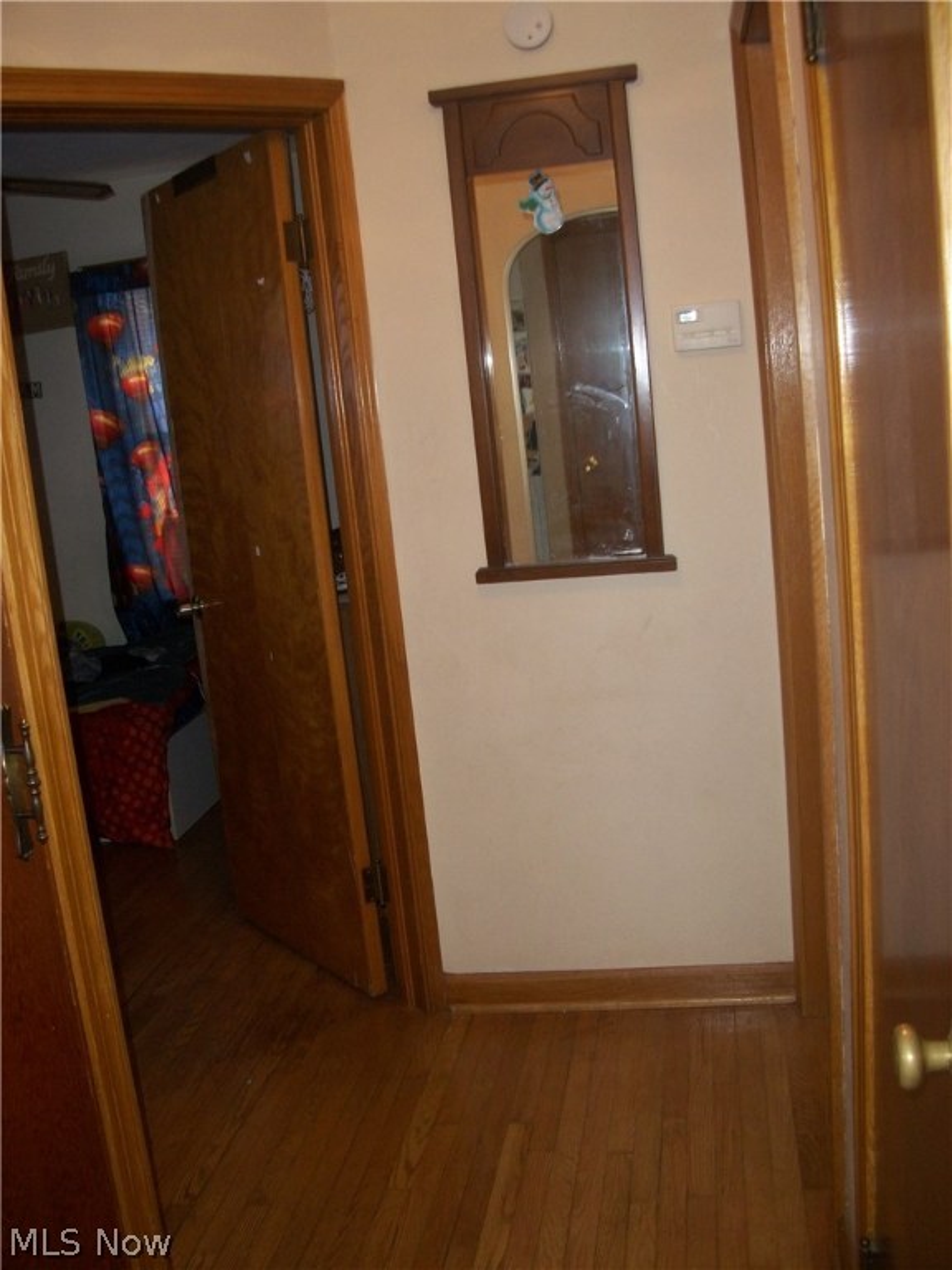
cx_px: 476
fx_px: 1283
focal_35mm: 35
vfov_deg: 52.6
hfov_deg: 40.7
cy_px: 635
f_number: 3.1
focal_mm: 6.3
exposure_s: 1/30
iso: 160
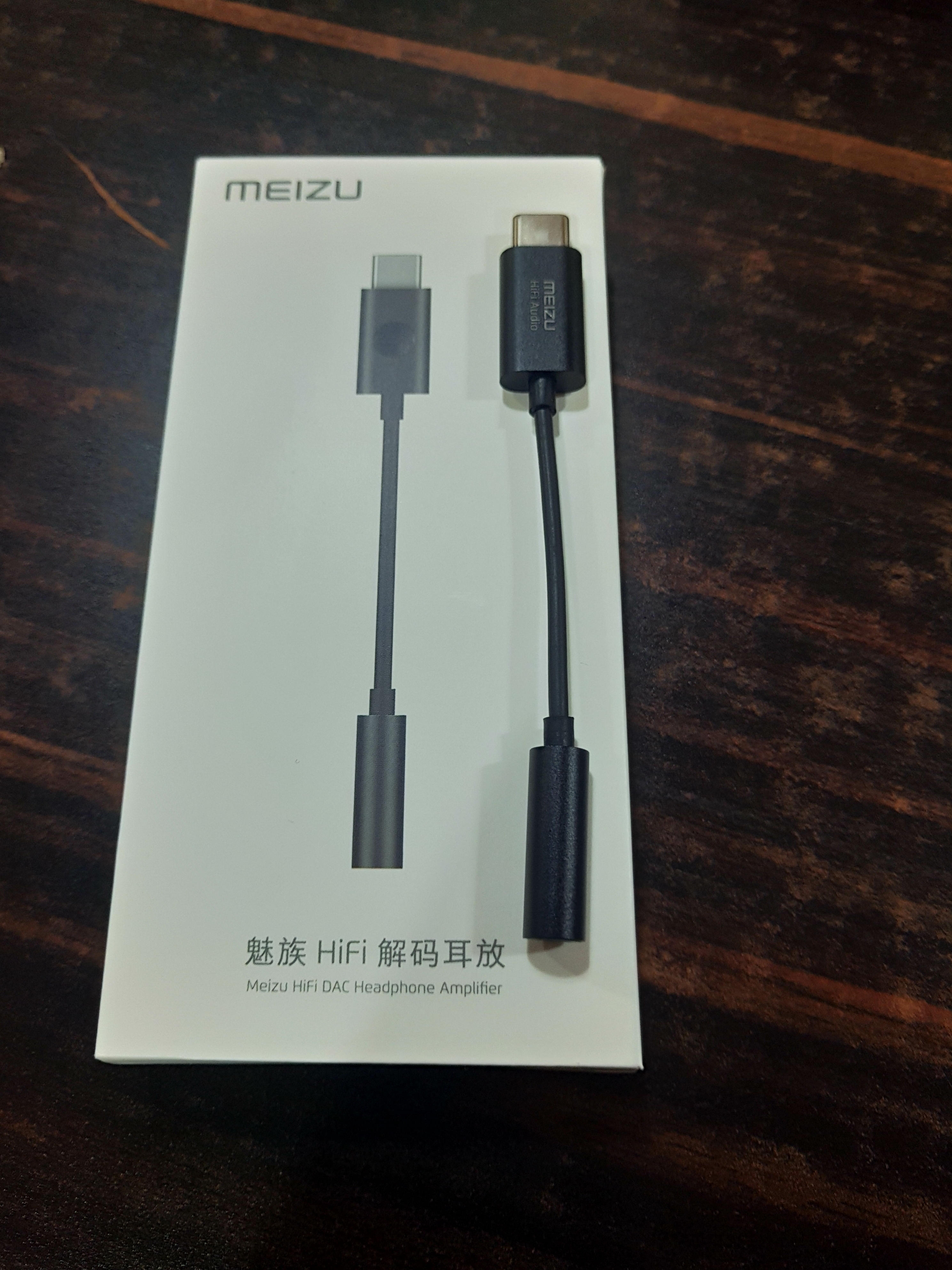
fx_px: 1137
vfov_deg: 58.4
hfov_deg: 45.4
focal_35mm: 31
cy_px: 635
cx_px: 476
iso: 125
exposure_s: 1/33
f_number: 2
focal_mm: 3.75
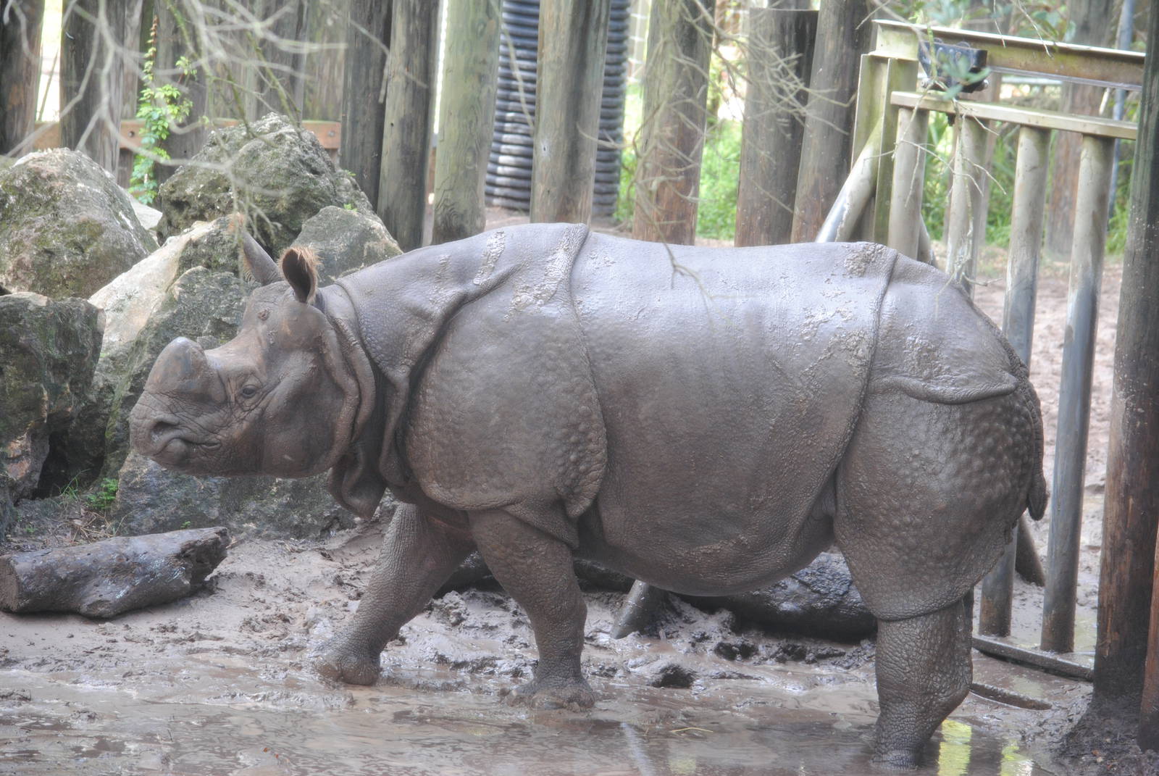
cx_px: 580
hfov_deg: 13.4
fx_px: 4932
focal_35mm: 153
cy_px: 388
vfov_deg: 9.0
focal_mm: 102
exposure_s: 1/80
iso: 400
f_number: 4.8
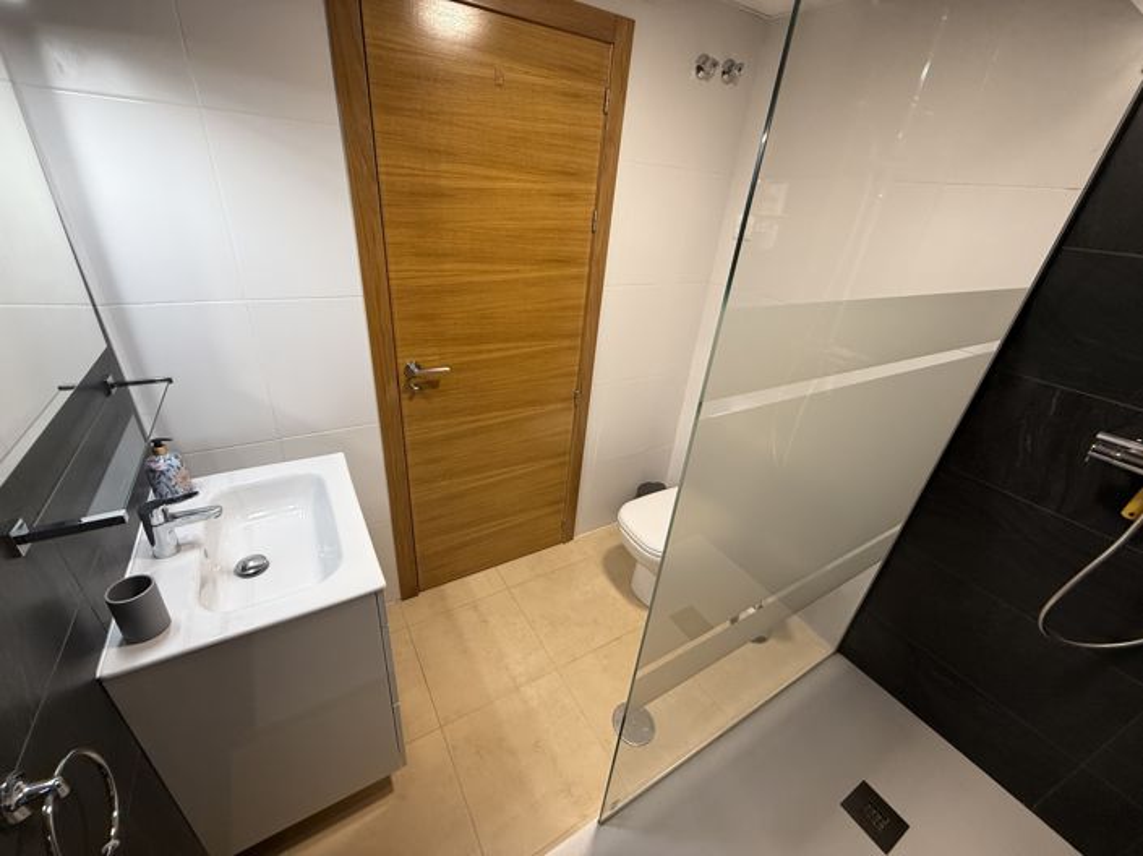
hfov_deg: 102.1
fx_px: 462
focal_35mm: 14
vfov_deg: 85.6
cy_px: 428
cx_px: 572
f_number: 2.2
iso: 320
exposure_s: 1/100
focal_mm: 2.22
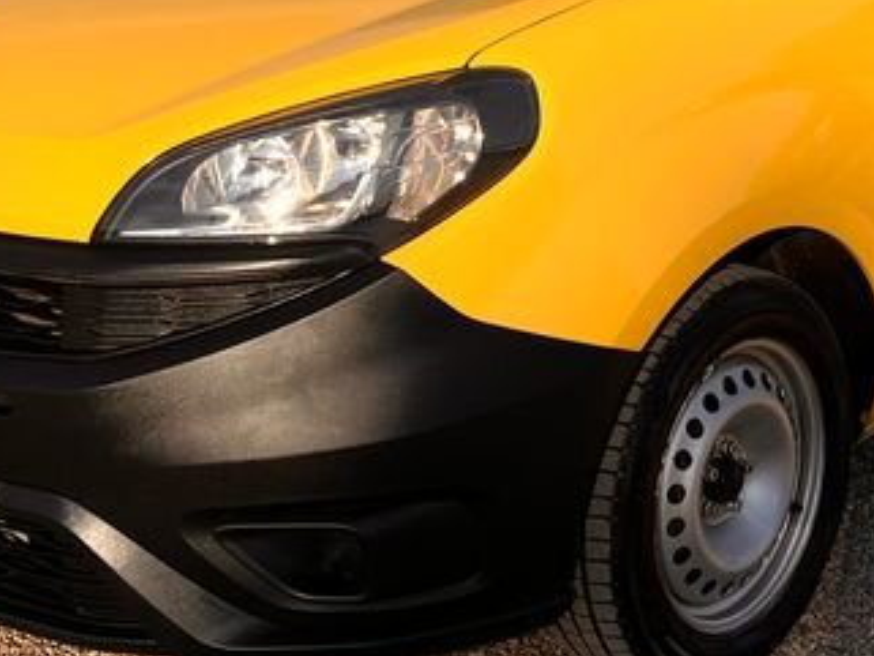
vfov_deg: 17.4
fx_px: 2096
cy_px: 27
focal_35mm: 83
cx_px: 705
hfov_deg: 23.2
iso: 50
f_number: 1.6
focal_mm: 5.1
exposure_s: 1/3876
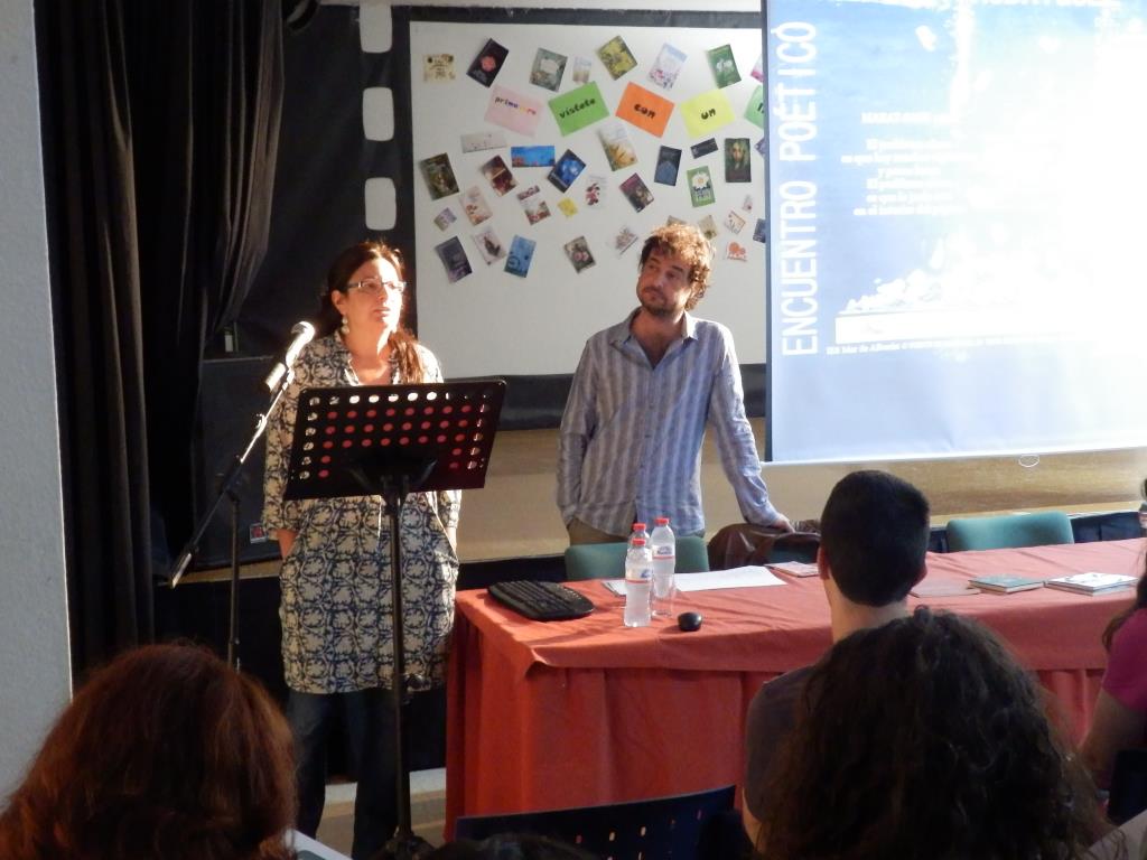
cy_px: 430
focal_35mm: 49
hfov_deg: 38.9
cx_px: 574
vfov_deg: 29.7
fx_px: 1624
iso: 1250
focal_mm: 8.9
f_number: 4
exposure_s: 1/10
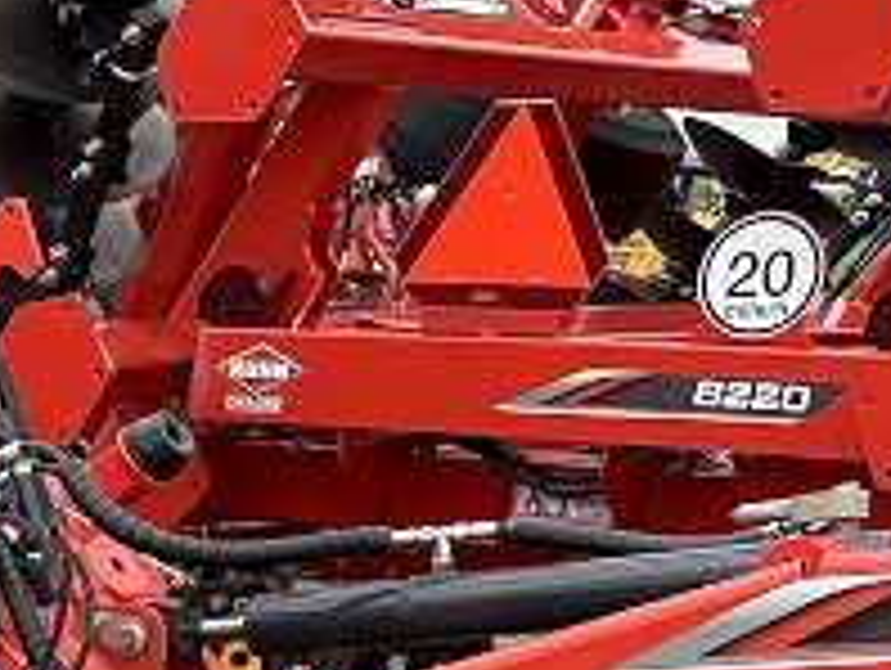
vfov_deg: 12.8
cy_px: 1219
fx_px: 2706
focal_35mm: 105
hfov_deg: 15.3
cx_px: -850
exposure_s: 1/597
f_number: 1.6
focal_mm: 5.96
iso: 50
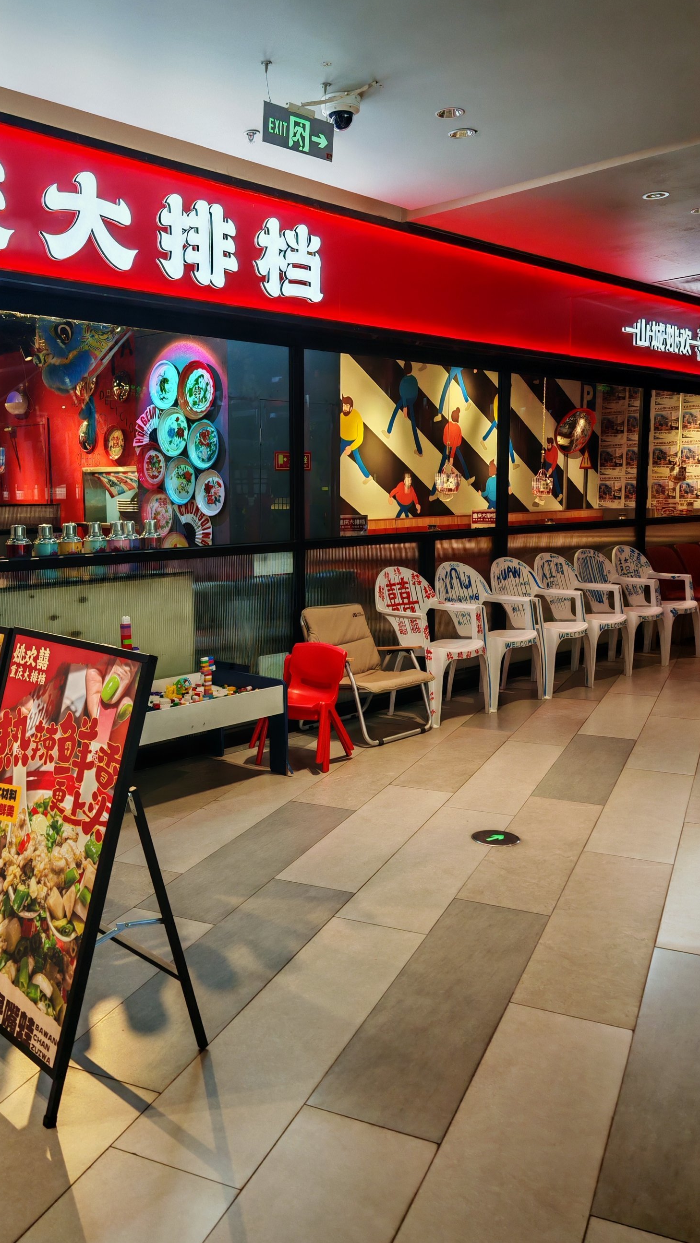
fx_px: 1023
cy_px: 610
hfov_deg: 37.5
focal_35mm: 31
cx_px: 256
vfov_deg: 62.6
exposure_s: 1/120
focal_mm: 6.67
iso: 80
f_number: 1.9
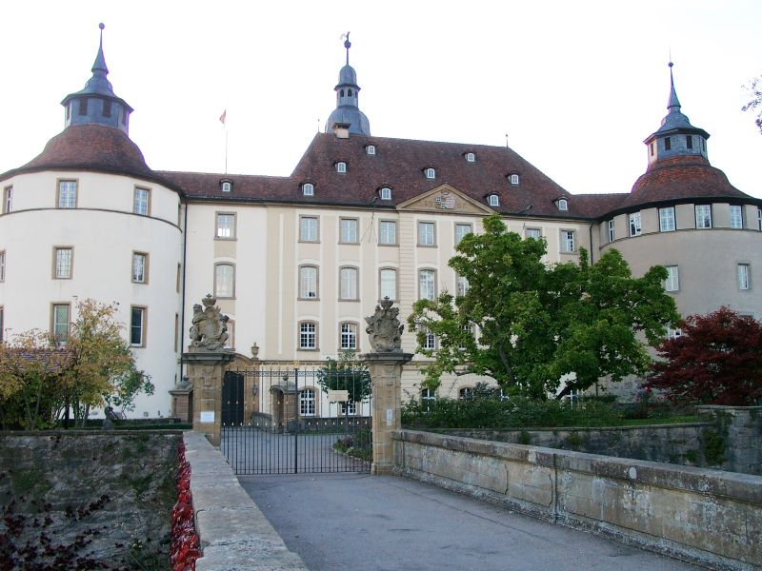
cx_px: 381
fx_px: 748
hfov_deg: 54.0
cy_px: 286
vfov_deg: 41.8
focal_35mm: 34
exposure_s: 1/72.9
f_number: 2.8
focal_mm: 7.13
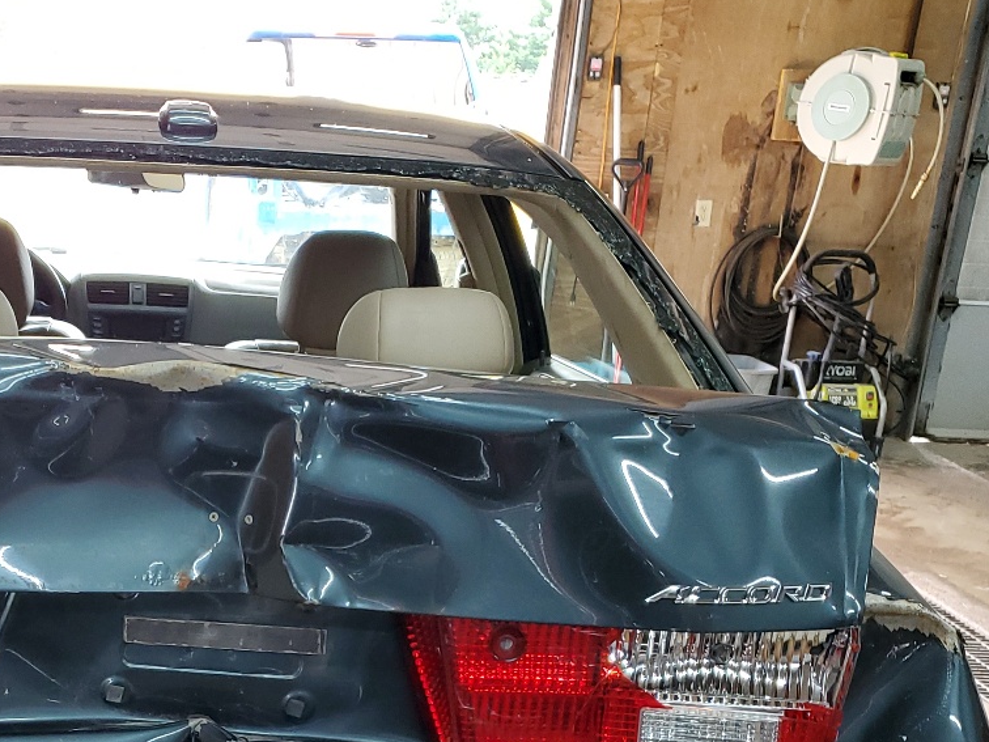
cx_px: 174
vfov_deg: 25.4
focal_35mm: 55
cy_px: 726
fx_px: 1571
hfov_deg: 33.7
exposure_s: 1/60.2
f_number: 1.5
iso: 82
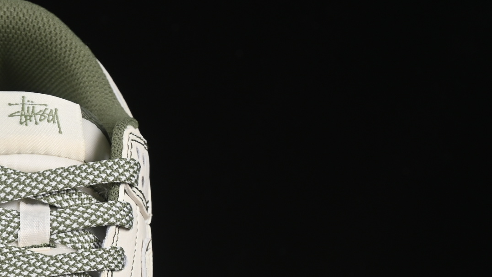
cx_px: -138
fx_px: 2649
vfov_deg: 5.9
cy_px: 409
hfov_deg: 10.4
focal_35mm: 203
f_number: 8
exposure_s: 1/80
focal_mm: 50
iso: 160
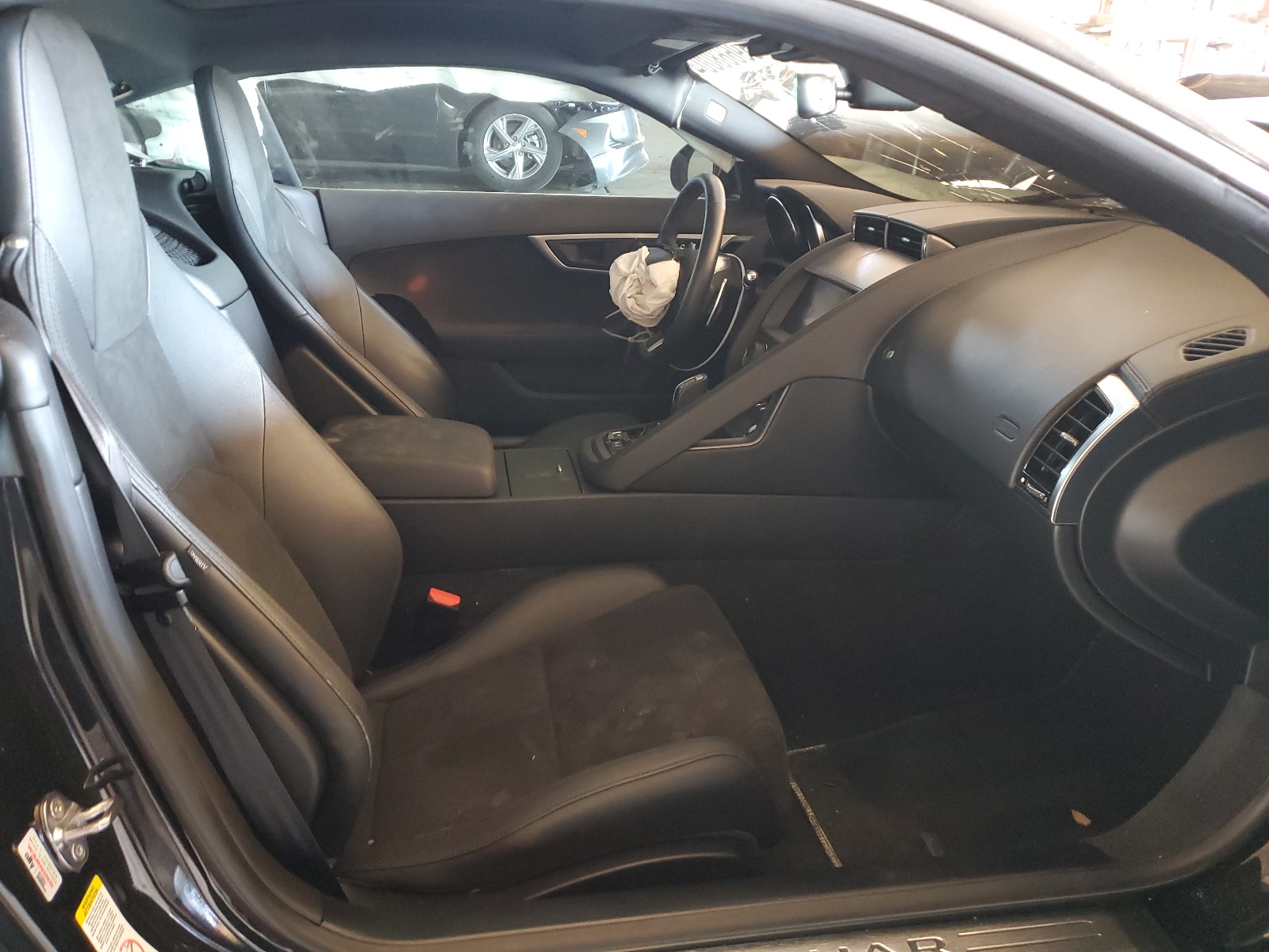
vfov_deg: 53.1
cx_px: 634
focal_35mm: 26
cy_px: 476
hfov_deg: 67.3
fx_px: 953
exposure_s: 1/17
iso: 311
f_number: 1.5
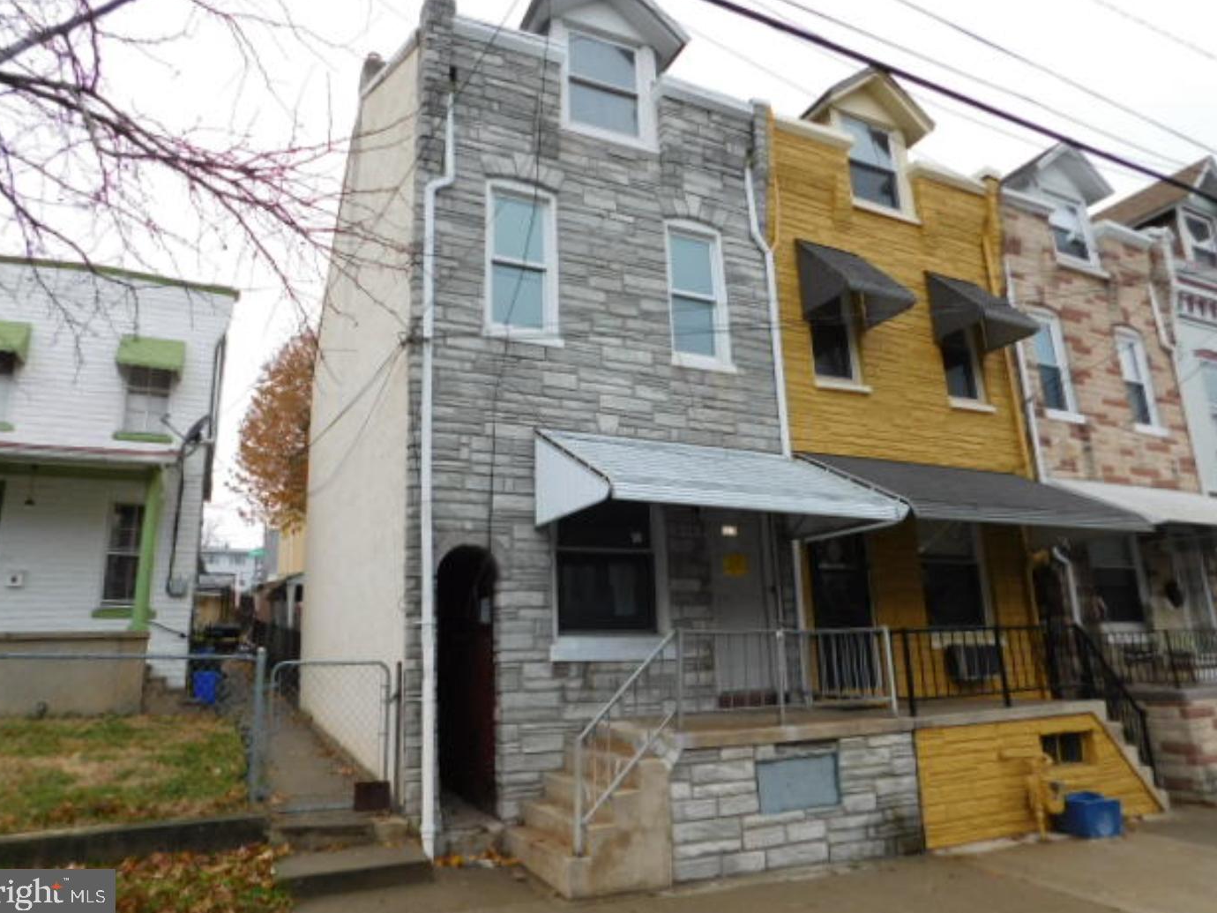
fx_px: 844
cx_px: 596
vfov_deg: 56.8
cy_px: 443
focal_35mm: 24
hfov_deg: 71.6
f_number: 3
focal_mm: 4
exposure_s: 1/160
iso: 125
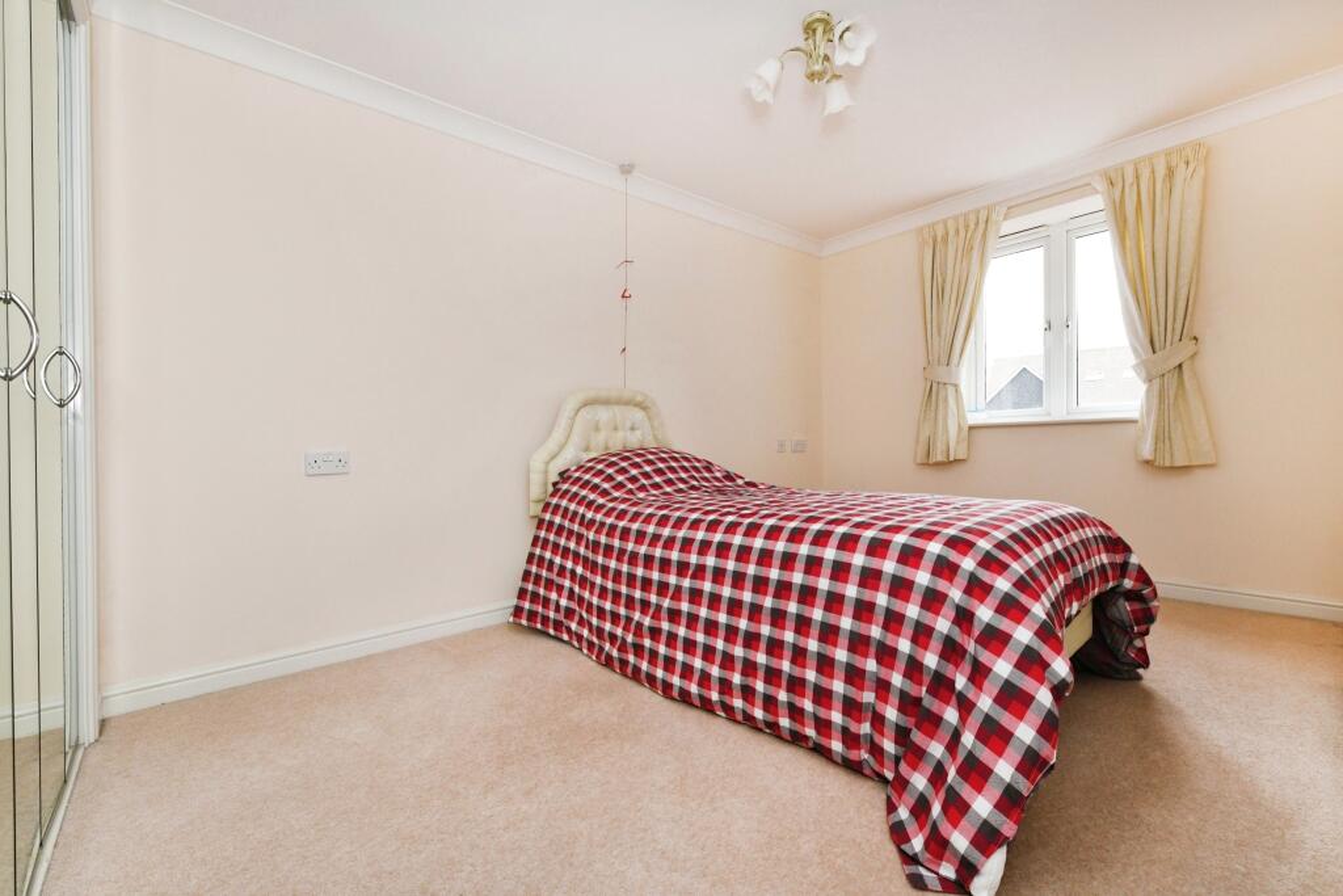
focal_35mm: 15
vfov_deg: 77.3
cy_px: 448
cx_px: 672
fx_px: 560
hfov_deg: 100.4
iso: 800
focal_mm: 15
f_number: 8
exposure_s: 1/60
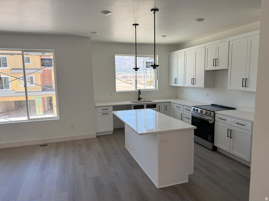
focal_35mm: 24
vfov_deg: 56.8
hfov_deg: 71.6
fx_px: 187
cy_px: 100
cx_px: 134
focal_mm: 6.76
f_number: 1.78
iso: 100
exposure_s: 1/543
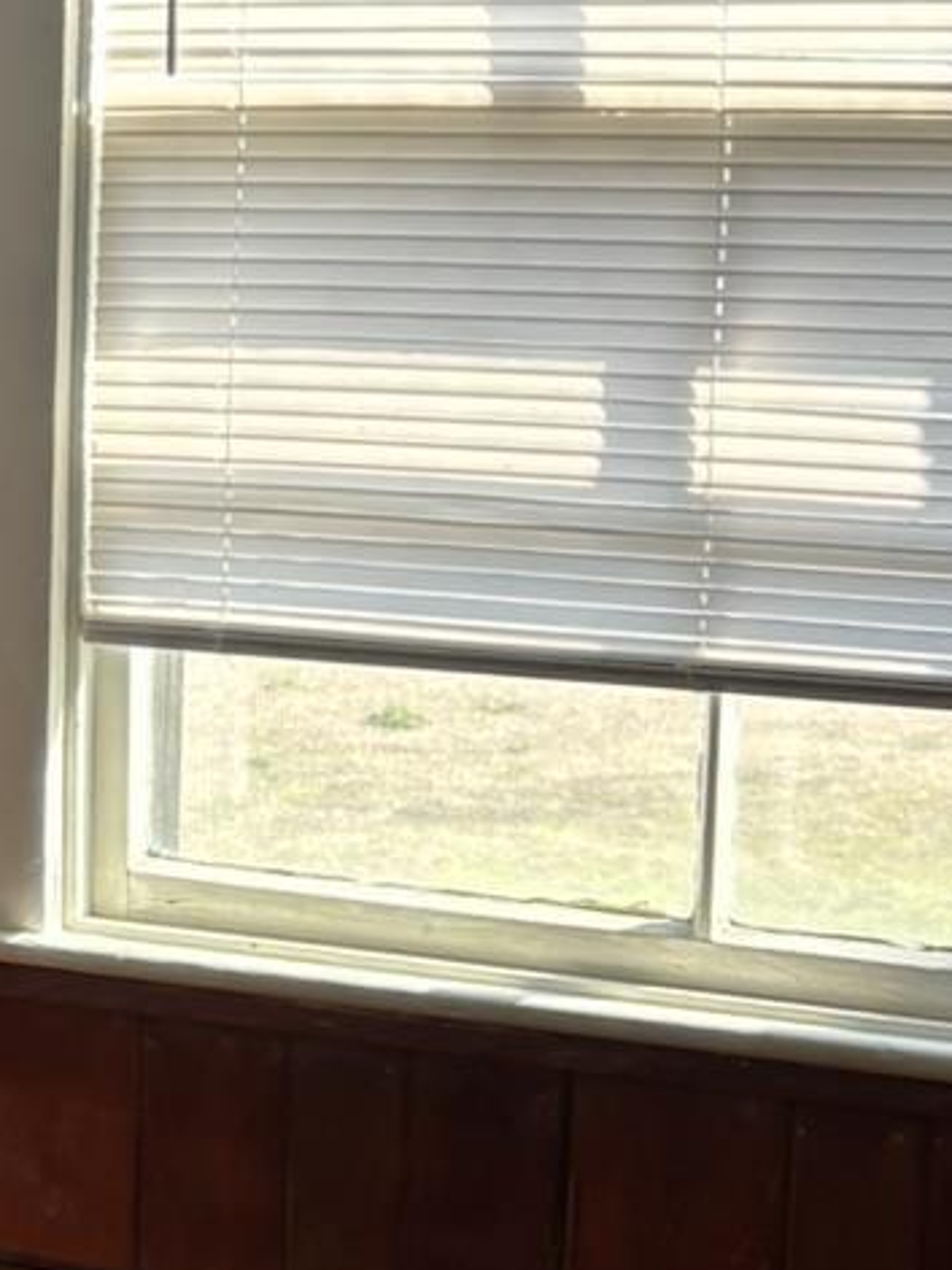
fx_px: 4145
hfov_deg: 12.1
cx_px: -715
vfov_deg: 17.4
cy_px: 620
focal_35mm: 113
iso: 80
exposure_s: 1/120
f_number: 1.6
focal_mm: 5.96
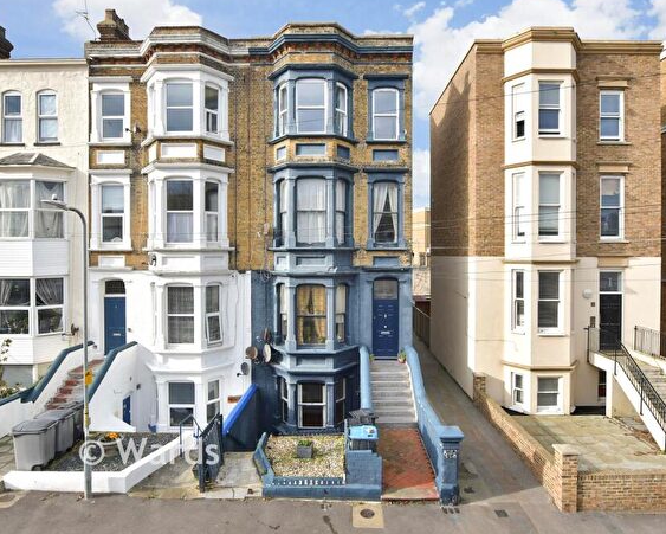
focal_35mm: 21
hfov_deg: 77.6
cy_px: 262
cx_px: 348
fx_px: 414
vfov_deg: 65.6
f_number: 7.1
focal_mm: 12
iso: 640
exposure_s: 1/800
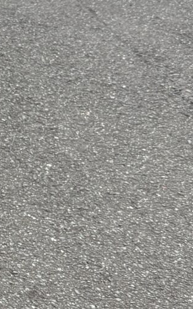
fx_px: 875
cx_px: -183
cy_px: 173
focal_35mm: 104
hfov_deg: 11.4
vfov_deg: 20.0
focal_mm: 5.96
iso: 50
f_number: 1.6
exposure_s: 1/763
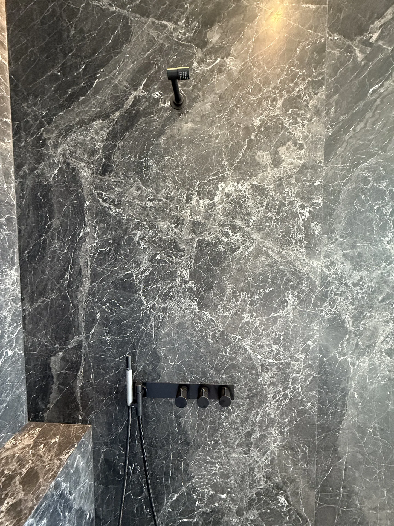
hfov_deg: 85.7
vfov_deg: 102.1
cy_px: 263
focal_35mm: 14
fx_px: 212
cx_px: 197
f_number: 2.2
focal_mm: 2.22
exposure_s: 1/60
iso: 800
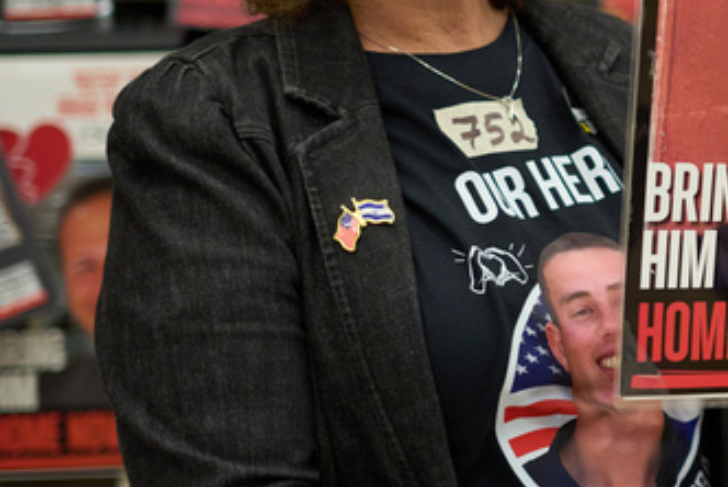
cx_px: 1072
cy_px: 174
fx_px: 3117
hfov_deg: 12.7
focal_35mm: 154
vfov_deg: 8.9
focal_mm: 50
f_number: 1.8
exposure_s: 1/500
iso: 640
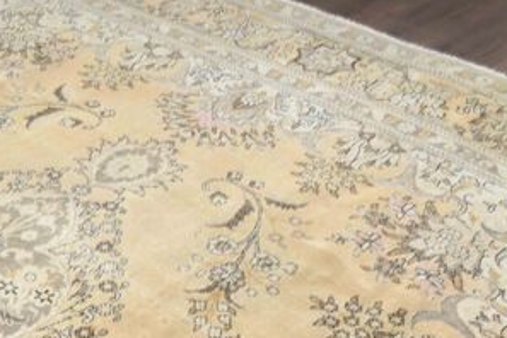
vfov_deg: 20.1
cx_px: 126
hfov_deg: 31.3
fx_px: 887
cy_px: 413
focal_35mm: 63
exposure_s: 1/125
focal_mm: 24
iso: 1000
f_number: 16
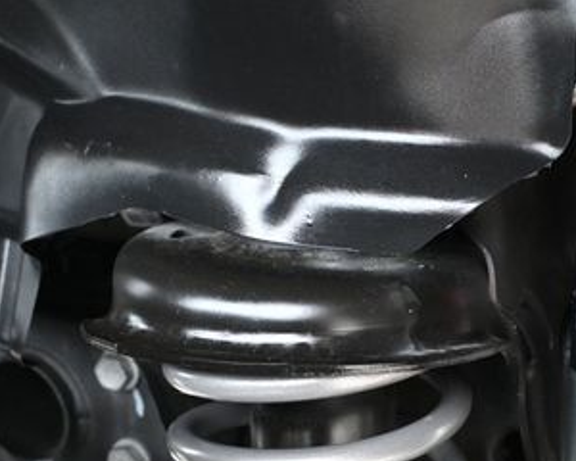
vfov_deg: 21.7
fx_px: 1176
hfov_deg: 26.1
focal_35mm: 69
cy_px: 405
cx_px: 578
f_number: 4.2
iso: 1100
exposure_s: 1/125
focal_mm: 23
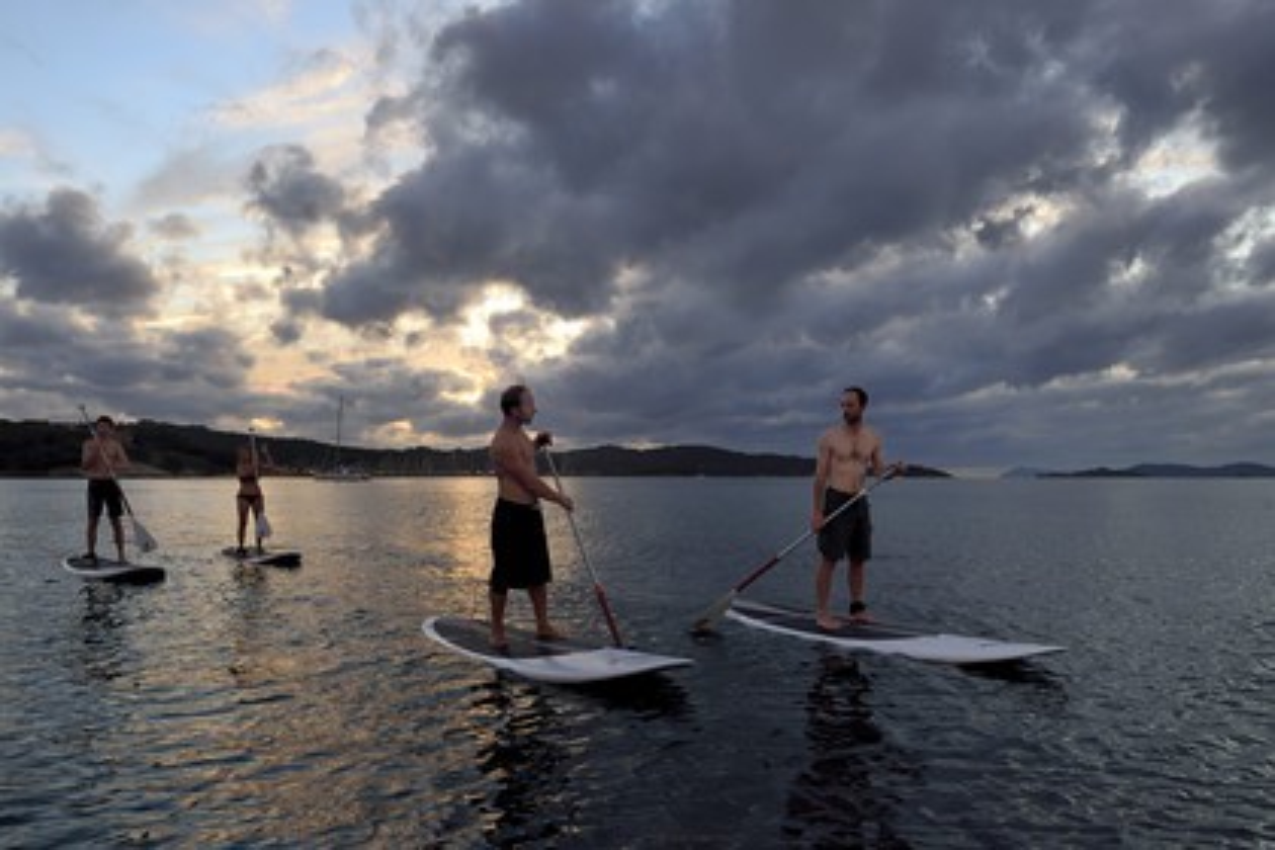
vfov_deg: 46.4
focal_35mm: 28
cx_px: 638
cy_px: 425
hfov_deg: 65.5
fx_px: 992
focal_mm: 28
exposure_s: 1/160
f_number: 6.3
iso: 1600
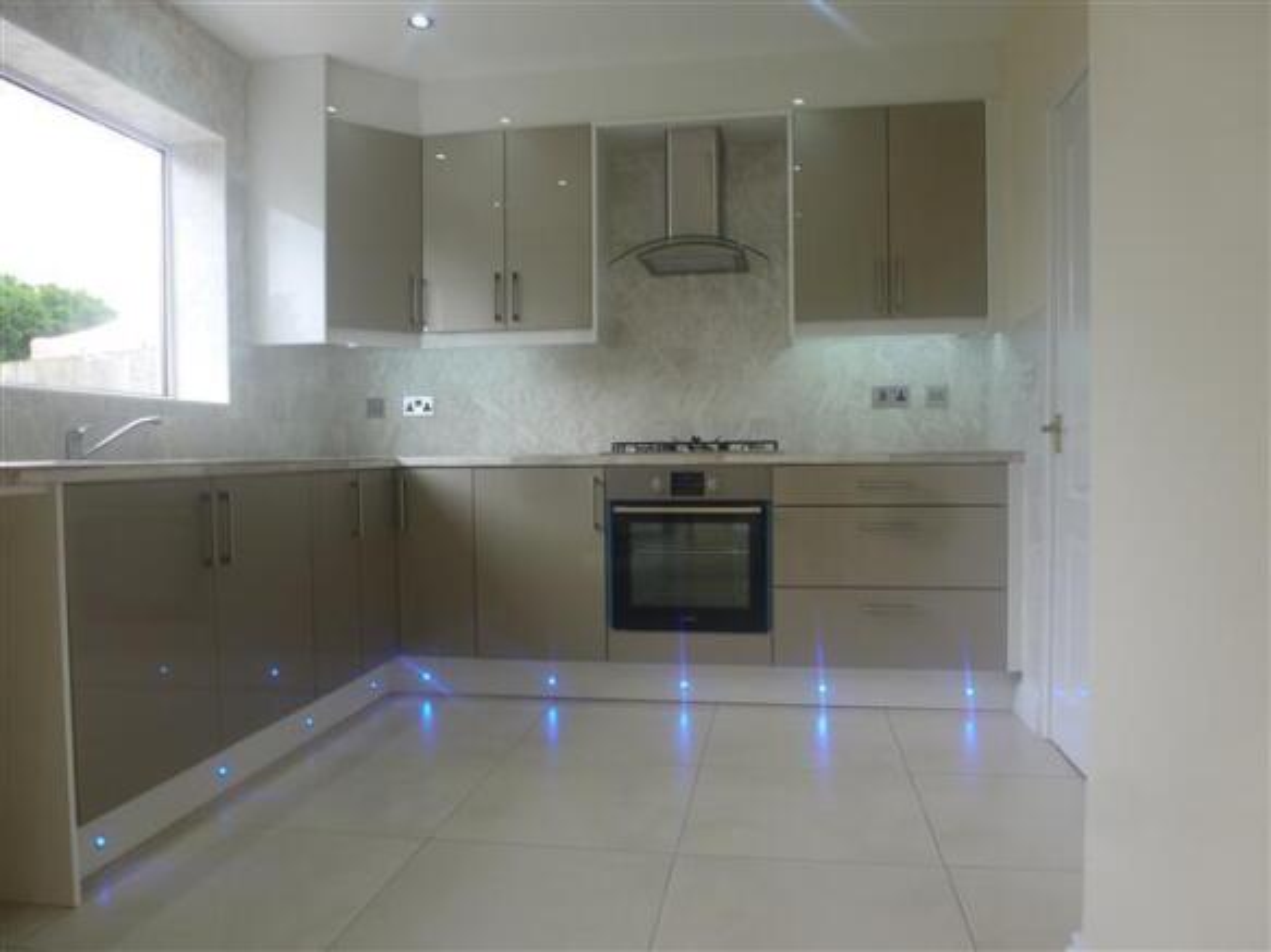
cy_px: 476
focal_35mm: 24
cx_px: 636
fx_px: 881
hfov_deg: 71.6
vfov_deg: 56.8
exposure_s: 1/60
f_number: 3.3
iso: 100
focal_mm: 4.3
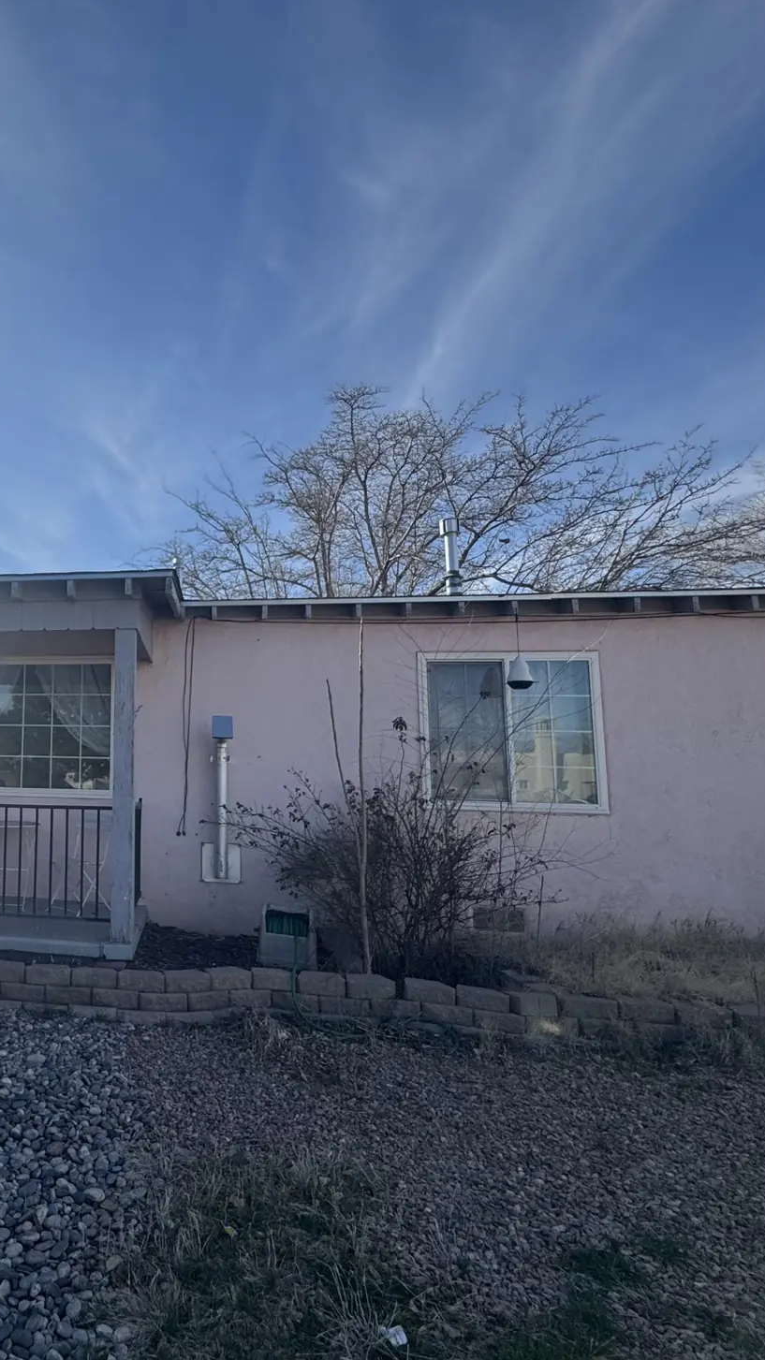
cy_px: 685
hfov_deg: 47.2
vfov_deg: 83.8
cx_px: 52
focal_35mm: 21
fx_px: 758
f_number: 2.2
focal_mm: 2.22
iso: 50
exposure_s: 1/1976
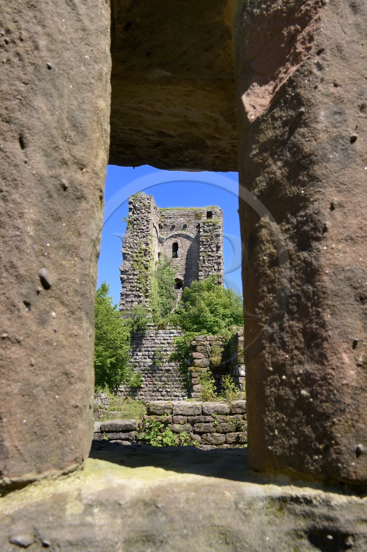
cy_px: 276
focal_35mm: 32
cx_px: 184
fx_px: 490
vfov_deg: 58.8
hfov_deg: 41.0
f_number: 16
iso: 160
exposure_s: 1/60
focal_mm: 32
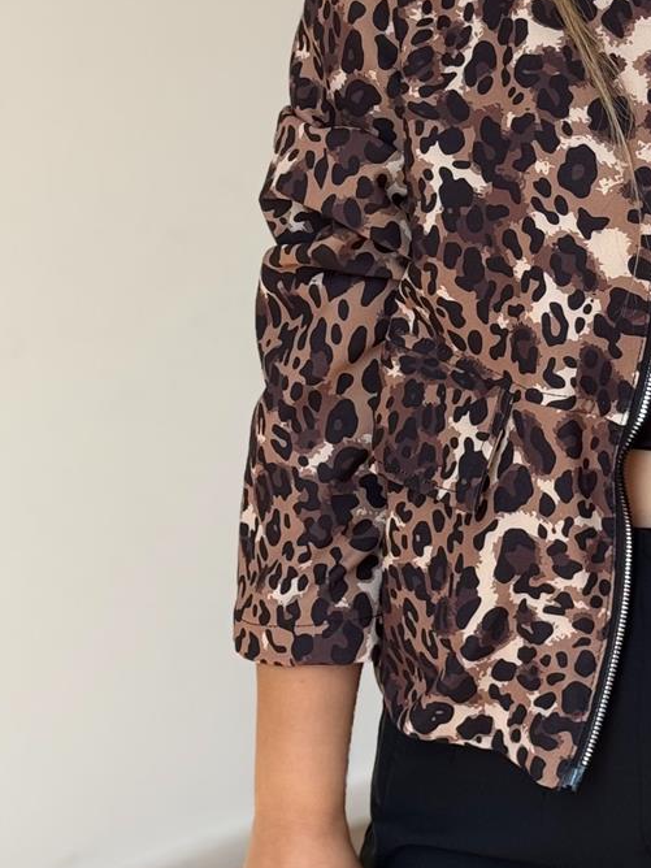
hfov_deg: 12.6
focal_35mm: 115
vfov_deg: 16.9
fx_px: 2884
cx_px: 728
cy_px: 130
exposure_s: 1/213
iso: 64
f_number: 1.78
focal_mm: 6.76
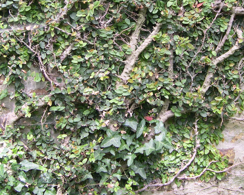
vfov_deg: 24.4
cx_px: 131
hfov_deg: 30.5
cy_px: 52
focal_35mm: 62
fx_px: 448
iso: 100
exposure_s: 1/85
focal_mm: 8
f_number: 2.8
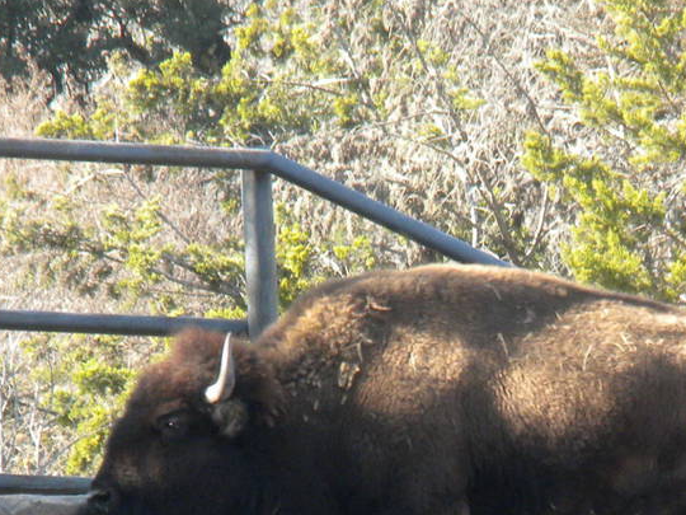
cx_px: 616
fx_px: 15279
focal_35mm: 771
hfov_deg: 2.6
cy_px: 608
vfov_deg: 1.9
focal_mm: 46.2
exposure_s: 1/90.3
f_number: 5.3
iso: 138
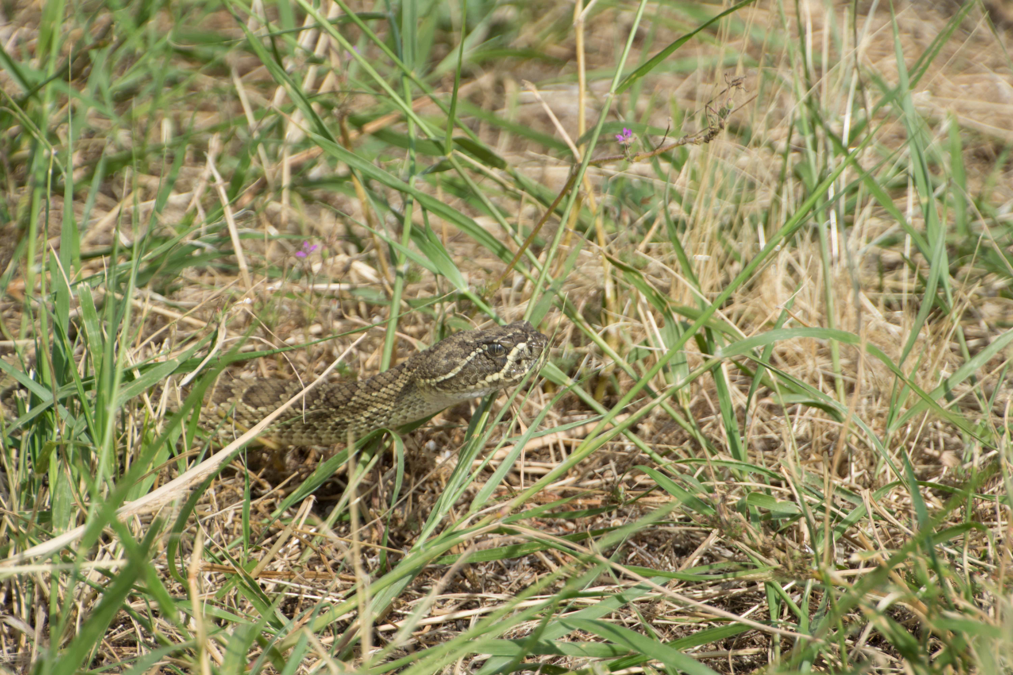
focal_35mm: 262
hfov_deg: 7.8
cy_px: 338
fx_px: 7386
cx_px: 506
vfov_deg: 5.2
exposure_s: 1/400
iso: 200
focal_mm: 175
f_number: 8
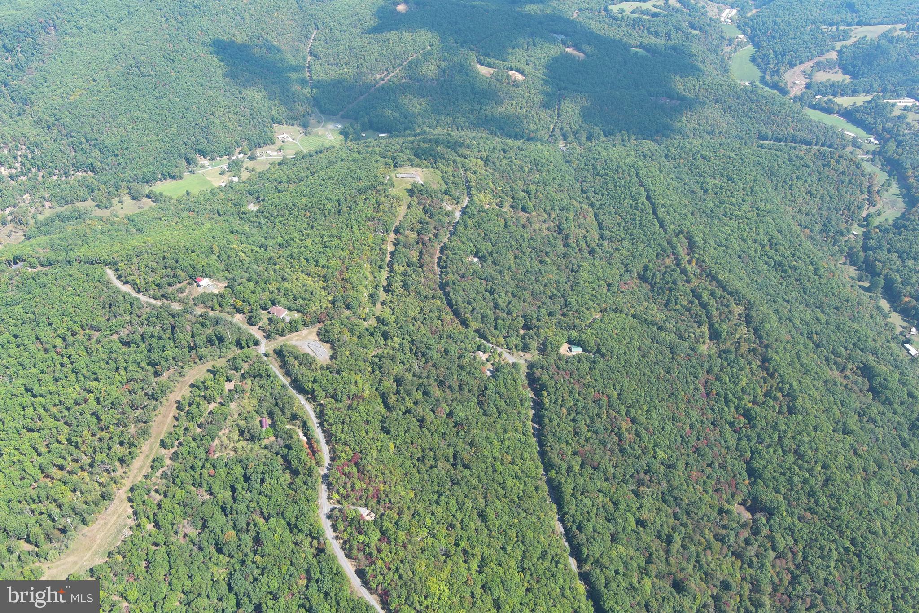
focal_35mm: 29
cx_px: 460
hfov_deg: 63.7
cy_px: 306
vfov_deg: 45.0
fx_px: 740
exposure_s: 1/454
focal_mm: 10.57
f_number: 2.8
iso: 100
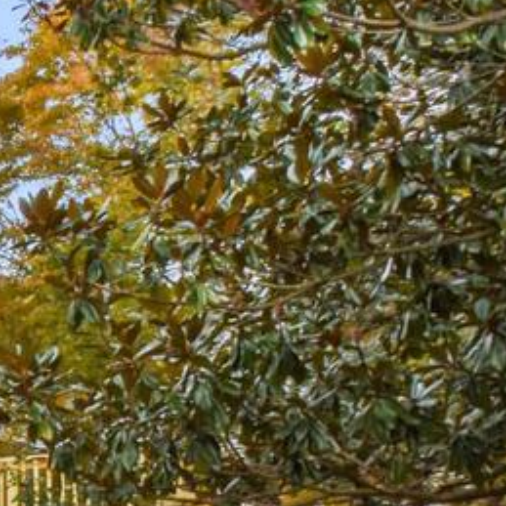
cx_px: -662
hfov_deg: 15.4
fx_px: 1174
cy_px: 604
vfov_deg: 22.5
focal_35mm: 71
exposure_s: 1/20
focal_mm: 10
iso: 100
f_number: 22
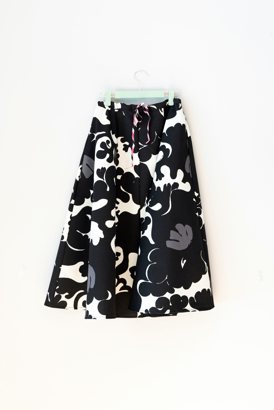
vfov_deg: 41.1
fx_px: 548
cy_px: 205
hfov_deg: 28.1
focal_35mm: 48
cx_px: 137
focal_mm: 32
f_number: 4
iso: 320
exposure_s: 1/160
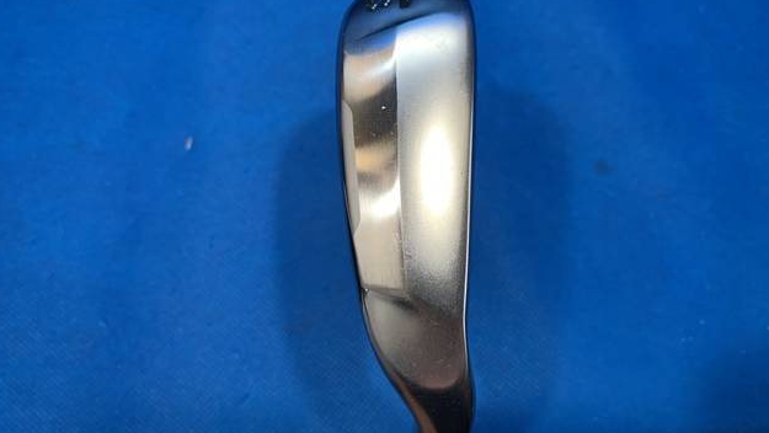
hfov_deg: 66.0
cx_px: 381
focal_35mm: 29
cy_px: 201
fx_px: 592
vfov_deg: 40.2
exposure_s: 1/60
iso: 64
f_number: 1.8
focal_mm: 4.25
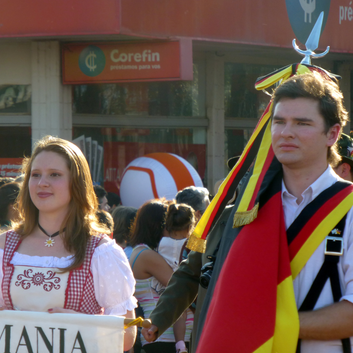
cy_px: 188
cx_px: 167
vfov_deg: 6.7
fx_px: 3034
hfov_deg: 6.7
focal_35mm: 263
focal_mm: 35.6
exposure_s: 1/125
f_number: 5.5
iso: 100
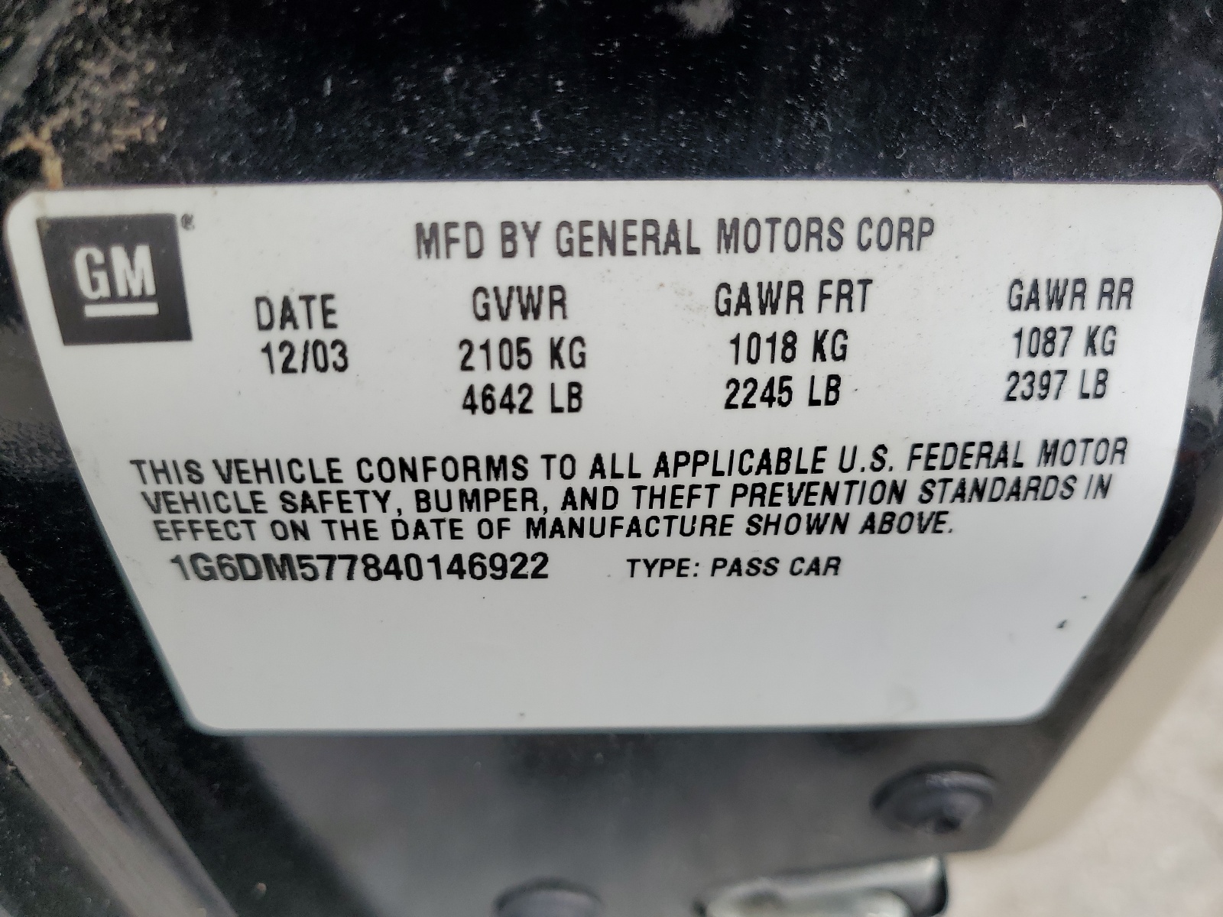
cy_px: 458
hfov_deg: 67.3
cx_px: 612
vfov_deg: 53.1
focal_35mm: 26
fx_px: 919
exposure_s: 1/714
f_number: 1.5
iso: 50
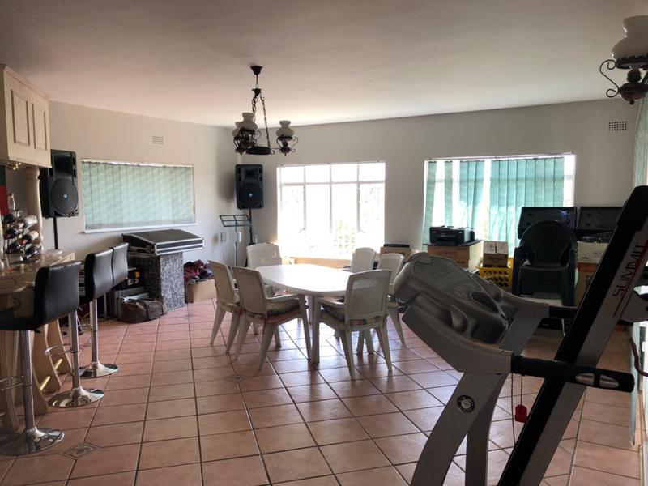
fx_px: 524
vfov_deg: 49.7
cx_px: 324
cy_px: 243
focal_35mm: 28
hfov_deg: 63.4
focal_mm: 4
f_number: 1.8
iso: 25
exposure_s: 1/50
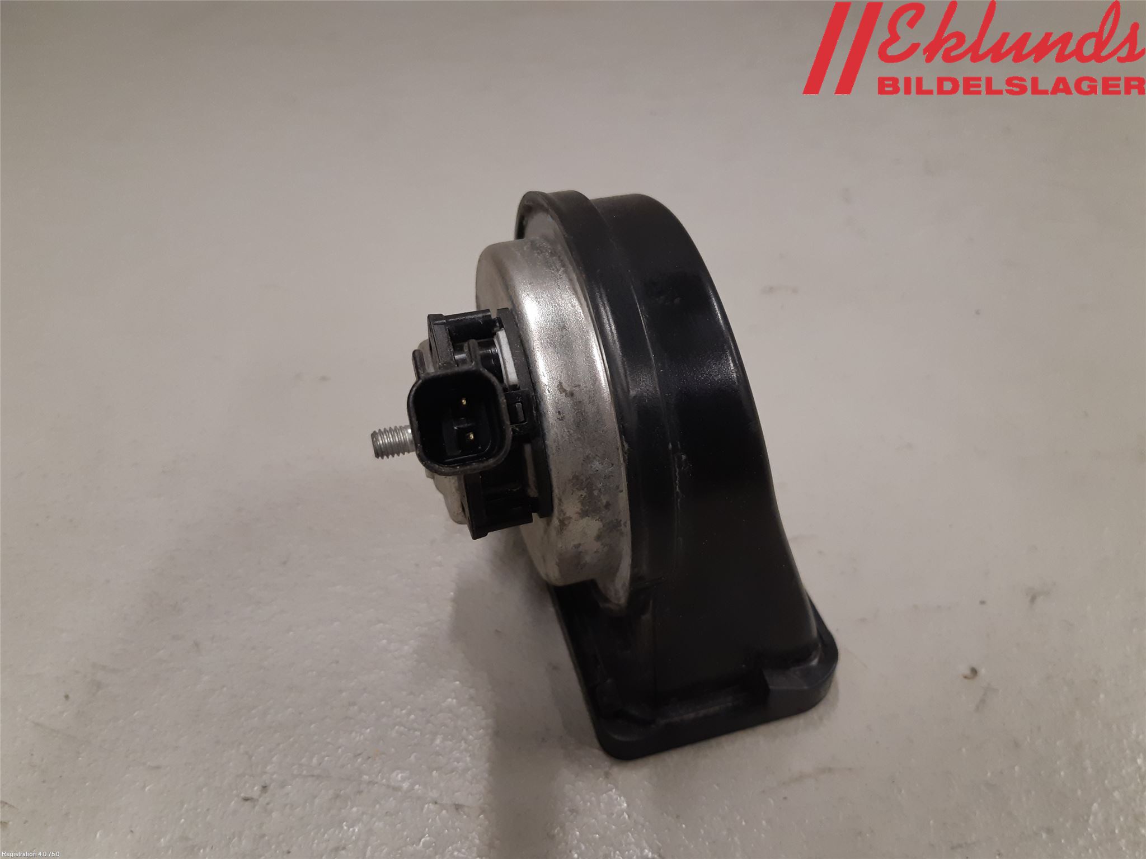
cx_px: 573
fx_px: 861
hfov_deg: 67.3
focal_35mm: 26
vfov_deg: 53.1
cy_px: 430
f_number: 1.7
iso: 160
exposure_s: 1/50
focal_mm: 3.93
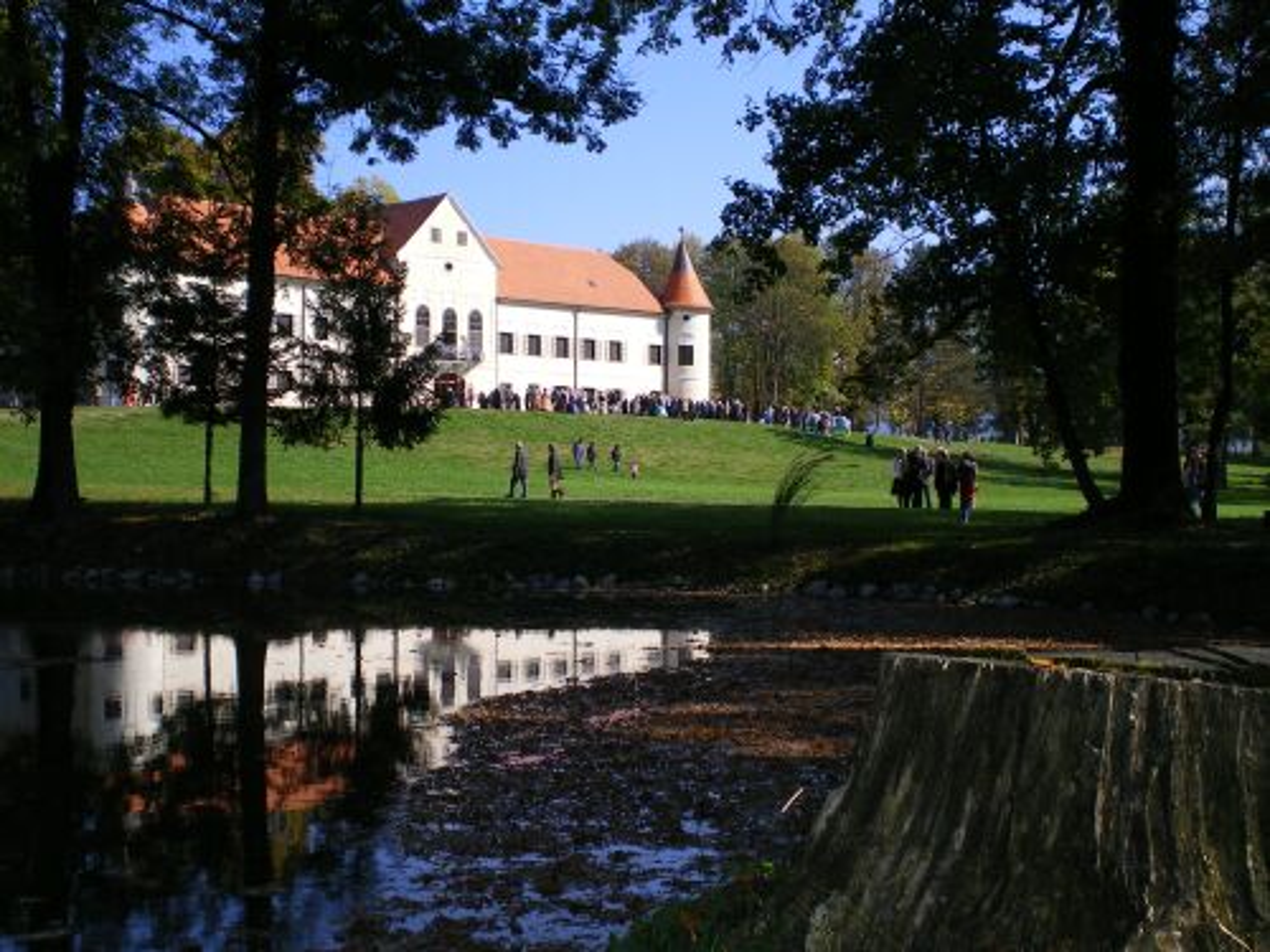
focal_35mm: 50
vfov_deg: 29.1
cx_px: 635
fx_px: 1834
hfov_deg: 38.2
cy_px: 476
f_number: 5.2
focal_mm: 8.4
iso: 64
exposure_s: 1/200
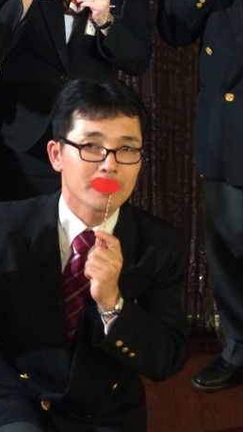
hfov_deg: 16.5
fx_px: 835
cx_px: 56
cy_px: 139
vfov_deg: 28.7
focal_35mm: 73
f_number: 2.2
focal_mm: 4.12
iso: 320
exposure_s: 1/20
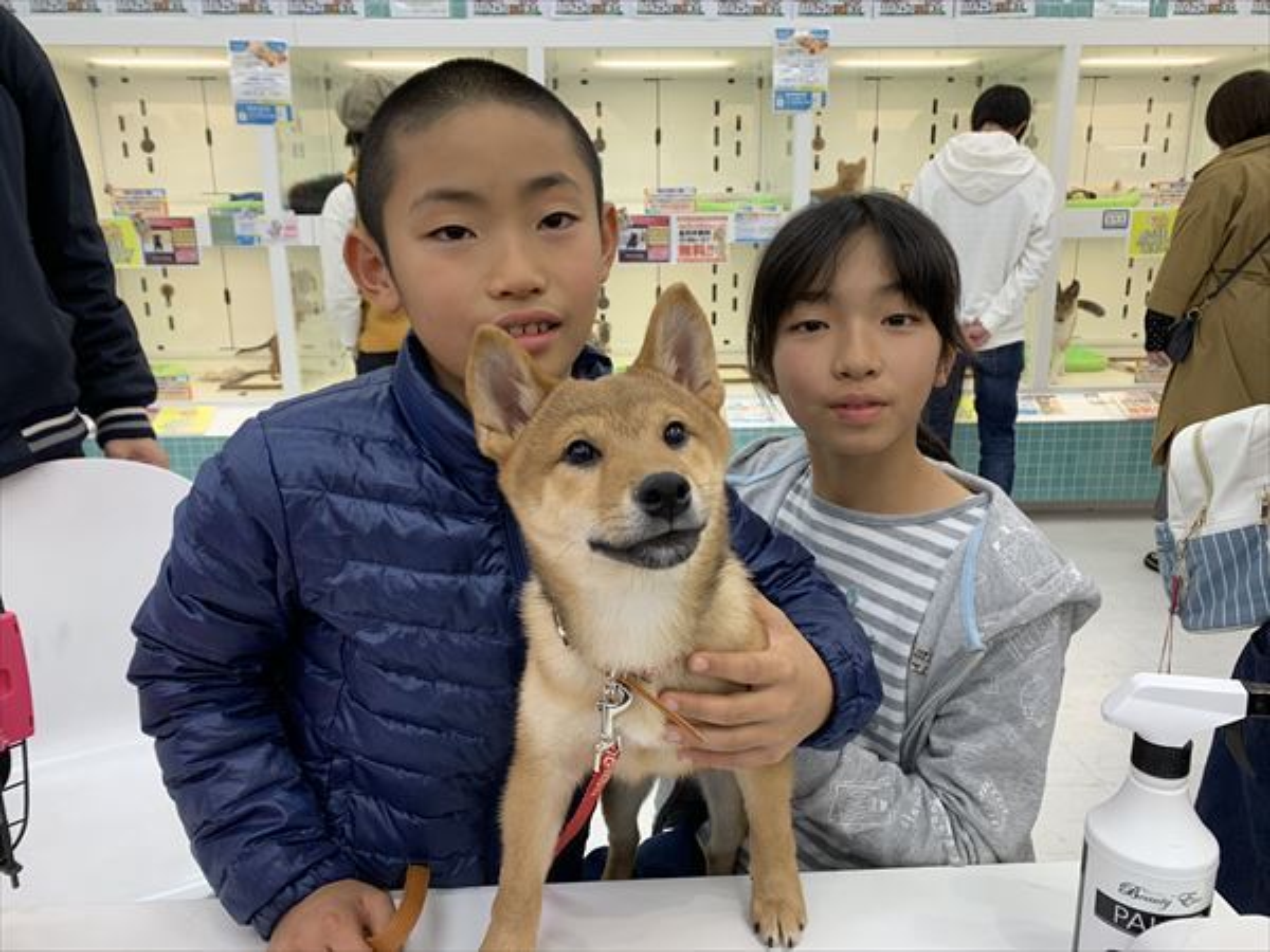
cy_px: 476
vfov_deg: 53.1
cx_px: 635
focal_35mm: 26
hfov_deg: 67.3
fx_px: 954
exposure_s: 1/60
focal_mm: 4.25
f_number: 1.8
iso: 64
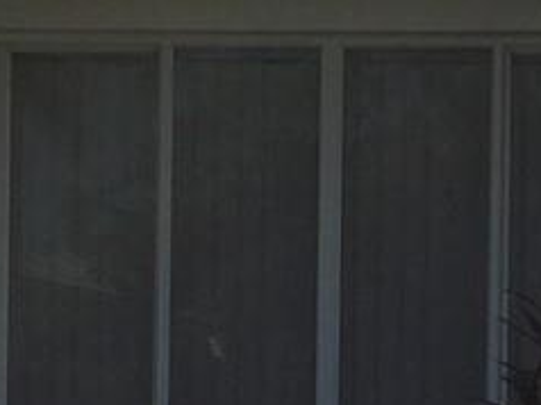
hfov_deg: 10.0
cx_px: 643
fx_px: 3045
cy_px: 489
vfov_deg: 7.5
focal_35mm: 195
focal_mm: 4.15
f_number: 2.2
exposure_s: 1/3300
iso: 32
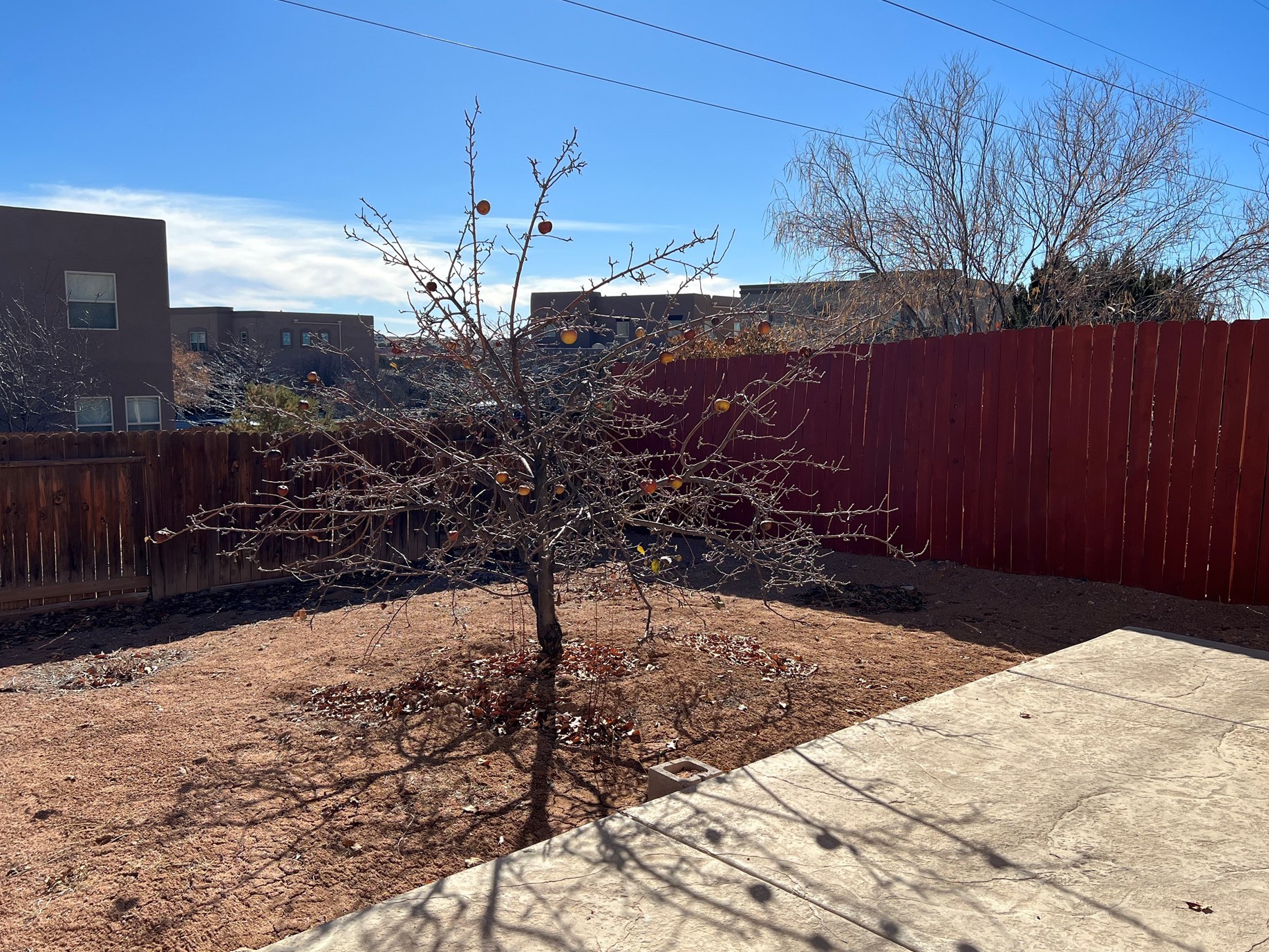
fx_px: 1063
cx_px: 664
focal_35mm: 29
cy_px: 492
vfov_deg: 48.2
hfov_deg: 61.6
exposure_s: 1/5587
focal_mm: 5.7
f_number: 1.5
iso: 50
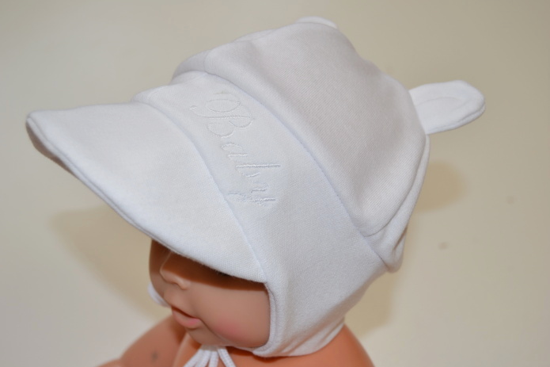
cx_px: 261
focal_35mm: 50
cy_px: 181
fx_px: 757
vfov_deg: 27.2
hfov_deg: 39.9
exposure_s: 1/60
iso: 100
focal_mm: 31
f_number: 4.2
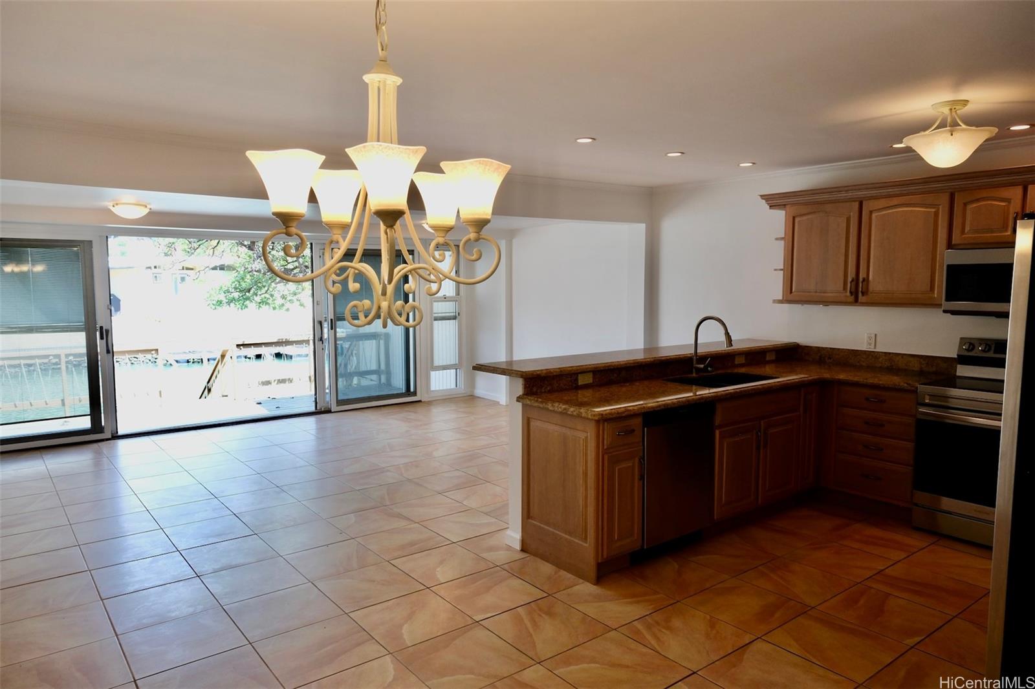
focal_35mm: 24
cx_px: 518
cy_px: 344
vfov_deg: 53.1
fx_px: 690
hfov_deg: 73.8
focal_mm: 16
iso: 400
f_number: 5.6
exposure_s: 1/70
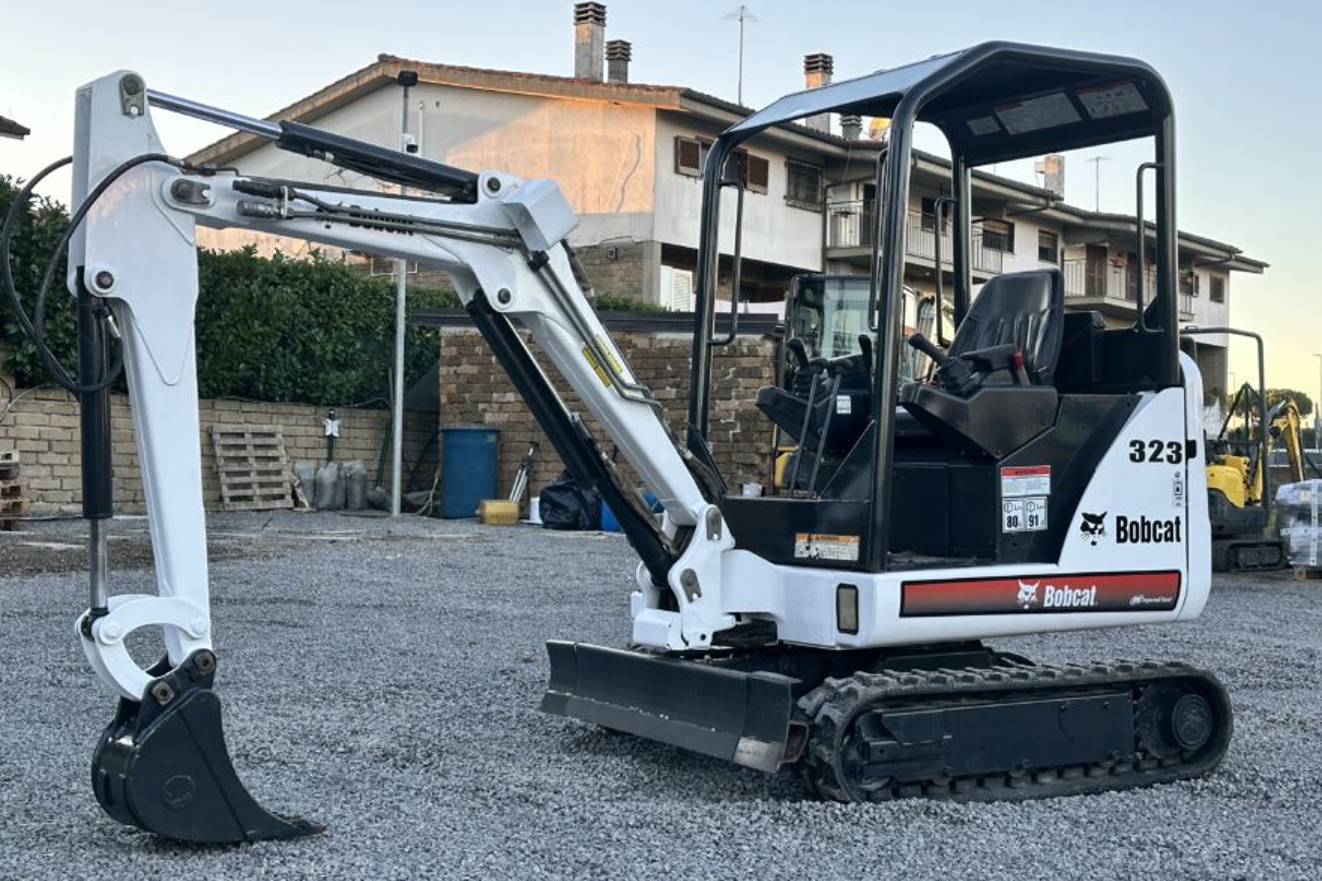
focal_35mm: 51
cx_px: 657
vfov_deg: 26.5
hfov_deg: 38.9
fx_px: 1872
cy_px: 425
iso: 50
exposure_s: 1/213
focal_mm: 6.86
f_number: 1.78
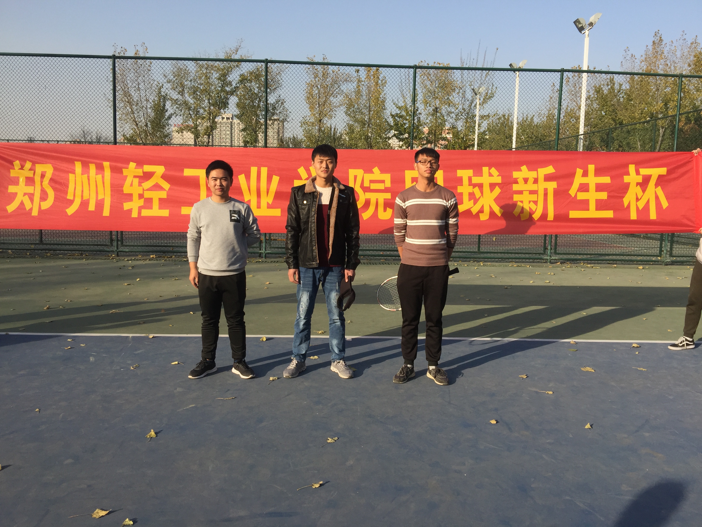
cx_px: 351
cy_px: 264
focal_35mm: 29
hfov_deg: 61.7
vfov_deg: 48.2
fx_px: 588
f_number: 2.2
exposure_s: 1/1236
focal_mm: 4.15
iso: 32
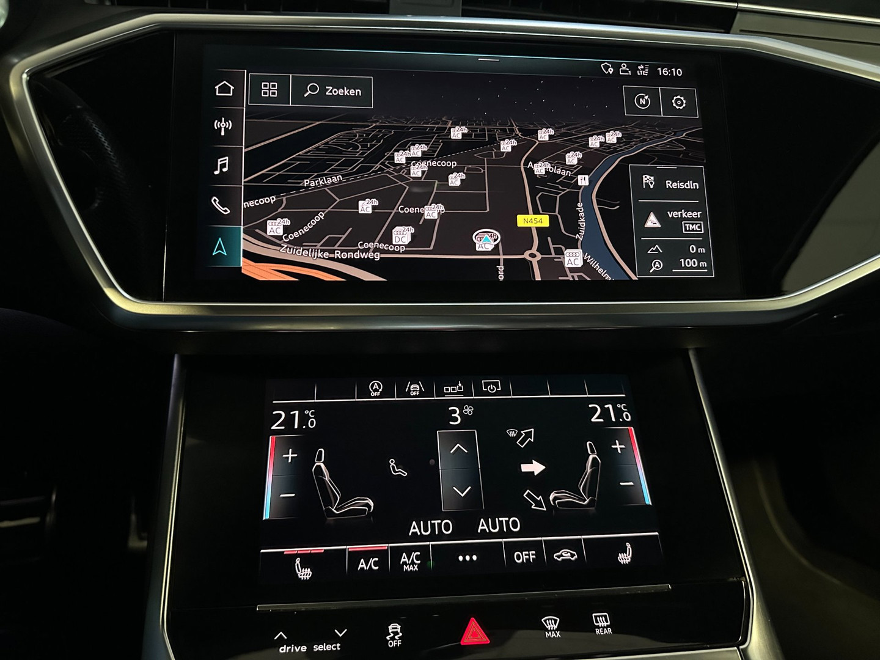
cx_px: 440
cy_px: 330
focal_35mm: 24
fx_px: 610
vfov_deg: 56.8
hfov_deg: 71.6
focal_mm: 6.86
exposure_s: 1/29
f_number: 1.78
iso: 1600
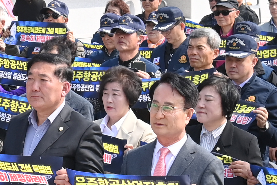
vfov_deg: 9.2
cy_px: 207
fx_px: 1131
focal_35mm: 147
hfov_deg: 13.4
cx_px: -103
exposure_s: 1/500
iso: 400
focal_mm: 40
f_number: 8
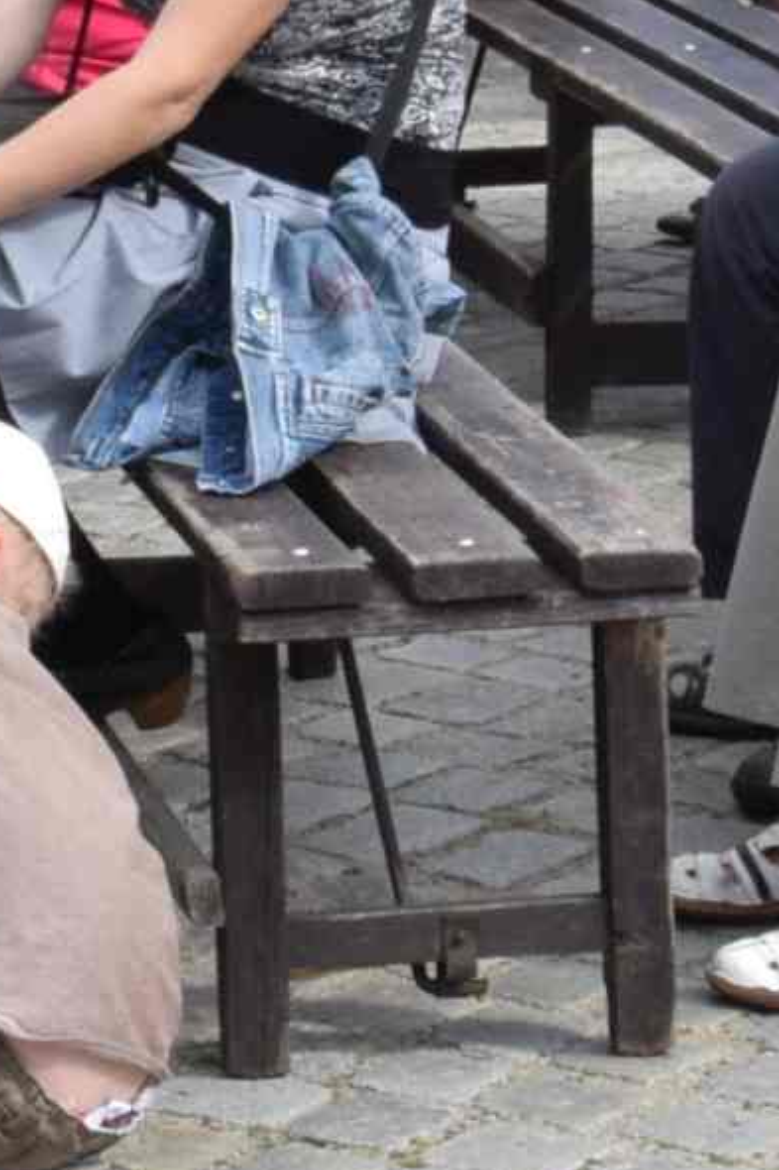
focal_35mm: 198
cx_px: 115
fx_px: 6430
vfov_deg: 10.3
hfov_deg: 6.9
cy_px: -54
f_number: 18
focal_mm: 26
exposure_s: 1/100
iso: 400
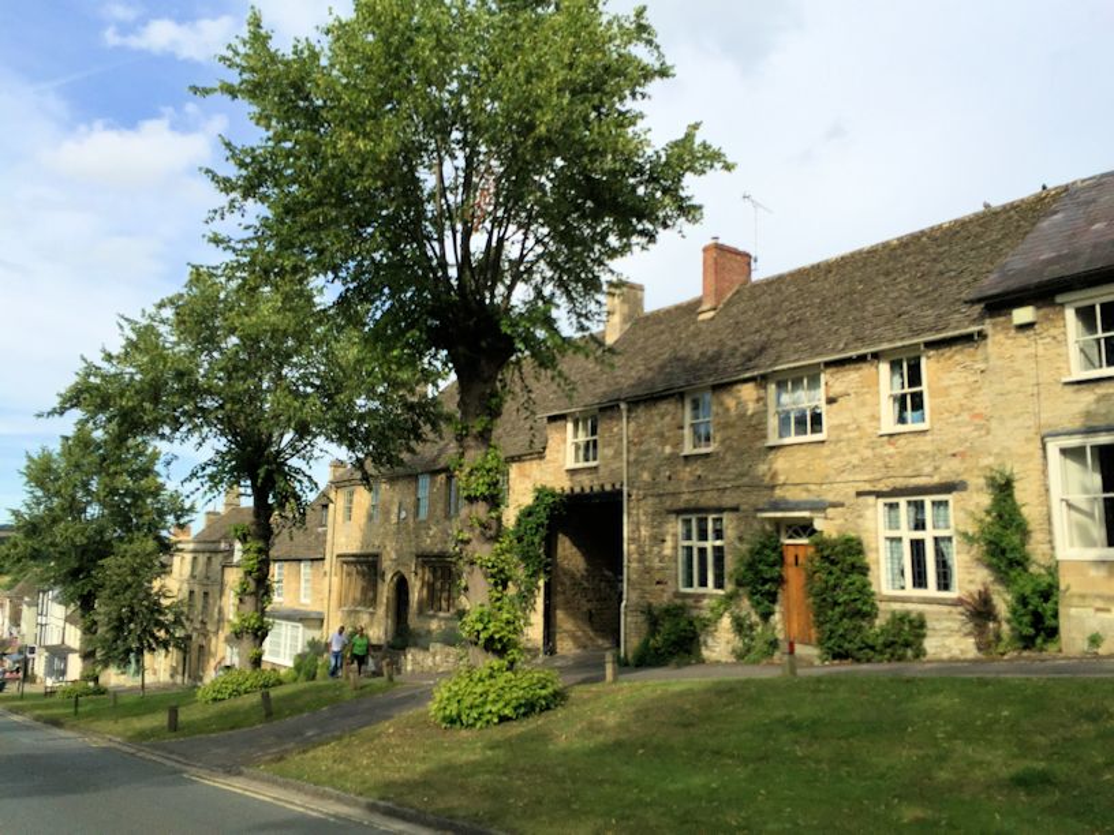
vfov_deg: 48.2
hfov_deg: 61.7
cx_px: 557
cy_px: 418
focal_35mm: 29
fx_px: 933
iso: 32
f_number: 2.2
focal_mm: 4.15
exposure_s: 1/3597
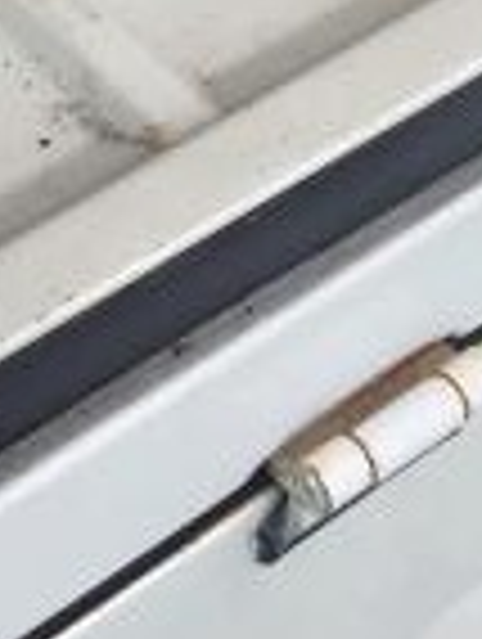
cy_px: -497
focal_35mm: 153
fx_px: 2832
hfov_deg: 9.6
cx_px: -113
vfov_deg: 11.9
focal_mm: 4.15
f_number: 2.2
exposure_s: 1/298
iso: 25
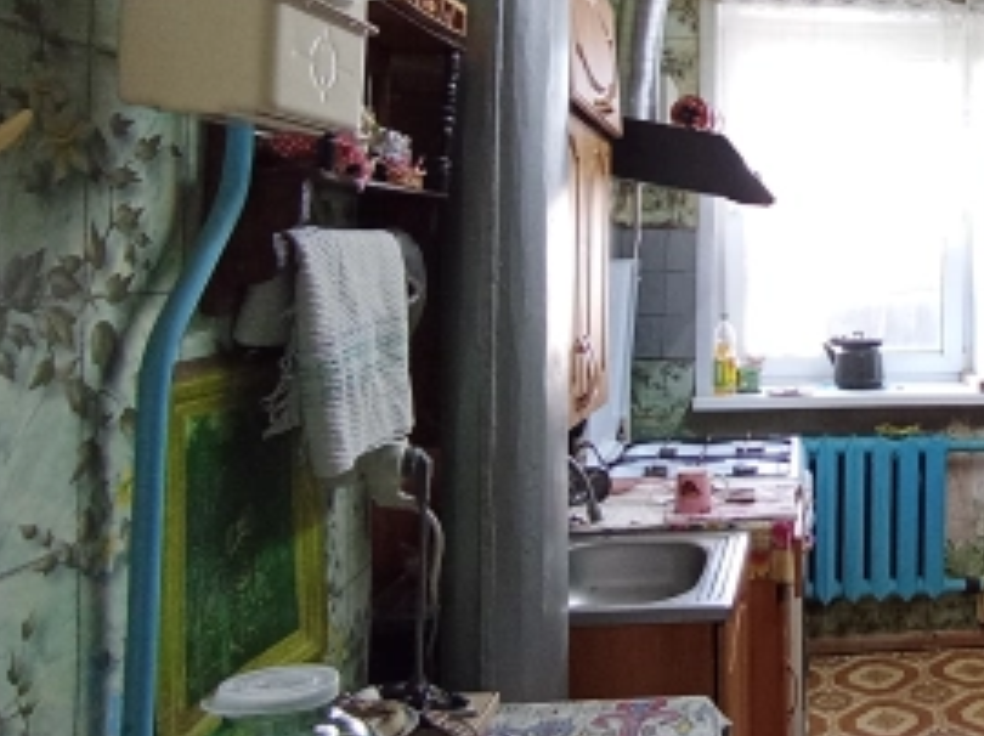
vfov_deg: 38.4
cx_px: 918
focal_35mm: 37
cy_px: 281
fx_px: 1051
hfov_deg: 44.7
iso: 223
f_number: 2.2
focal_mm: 1.65
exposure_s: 1/33.3
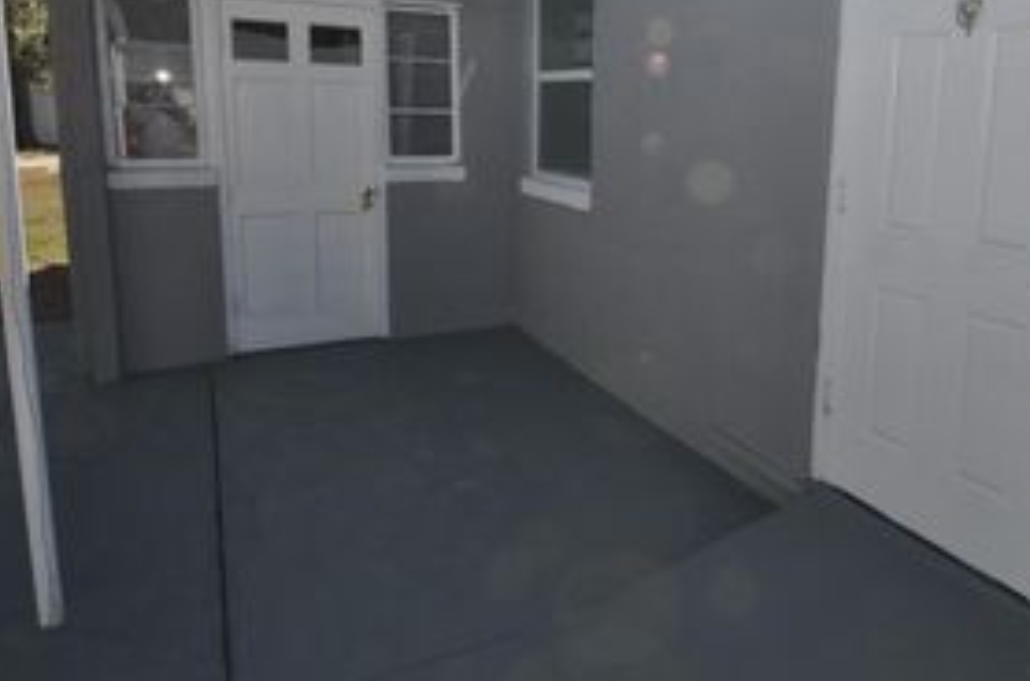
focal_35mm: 27
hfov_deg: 66.4
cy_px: 237
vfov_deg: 47.1
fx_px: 771
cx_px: 648
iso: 200
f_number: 13
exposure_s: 1/200
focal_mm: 10
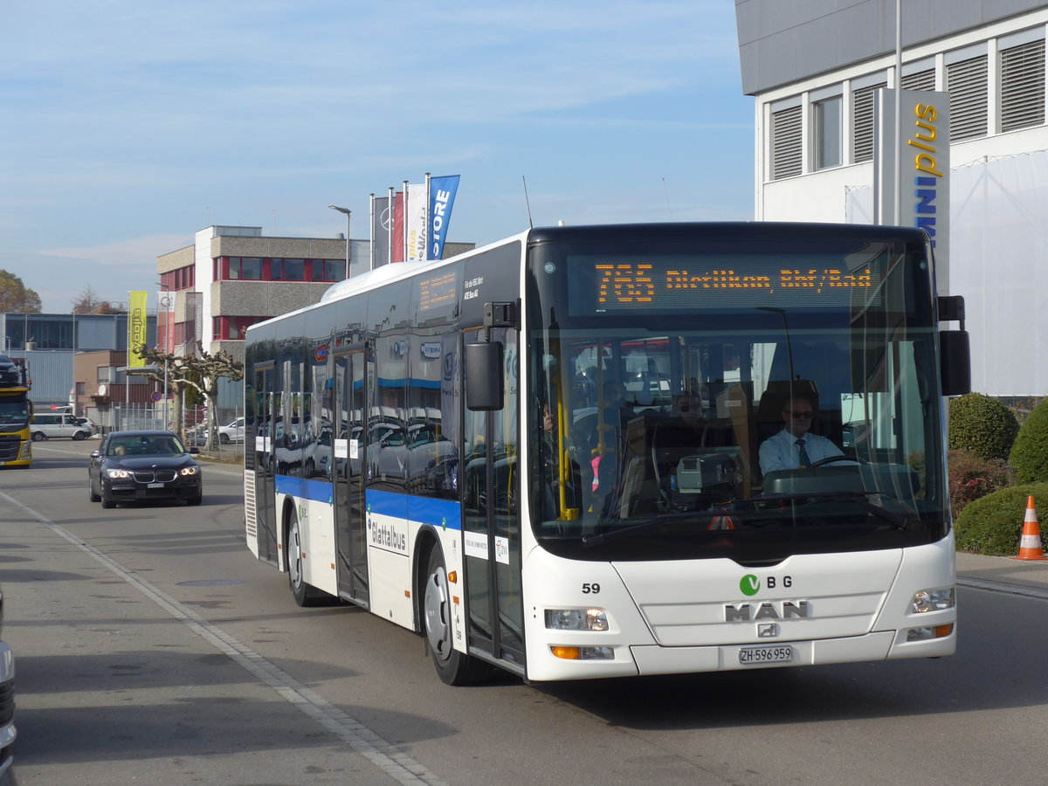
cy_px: 393
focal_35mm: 70
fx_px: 2119
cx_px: 524
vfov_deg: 21.0
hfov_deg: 27.8
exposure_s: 1/640
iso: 80
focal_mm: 14.2
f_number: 4.1
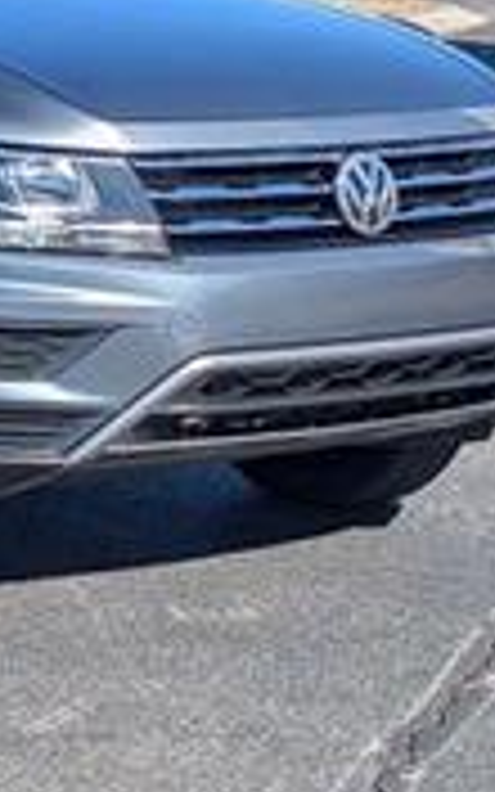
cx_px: -279
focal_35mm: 149
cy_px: 90
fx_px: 3216
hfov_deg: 8.6
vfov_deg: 13.9
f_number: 1.68
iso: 20
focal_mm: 6.9
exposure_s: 1/1000
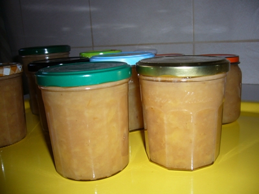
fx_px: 262
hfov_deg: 52.6
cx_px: 130
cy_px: 97
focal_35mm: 35
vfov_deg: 40.7
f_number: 2.8
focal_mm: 5.8
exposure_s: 1/60
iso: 100
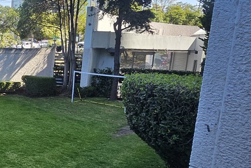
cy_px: 82
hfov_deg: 40.0
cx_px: -32
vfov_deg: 35.1
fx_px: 265
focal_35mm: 38
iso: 32
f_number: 2.2
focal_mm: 1.7
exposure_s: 1/314
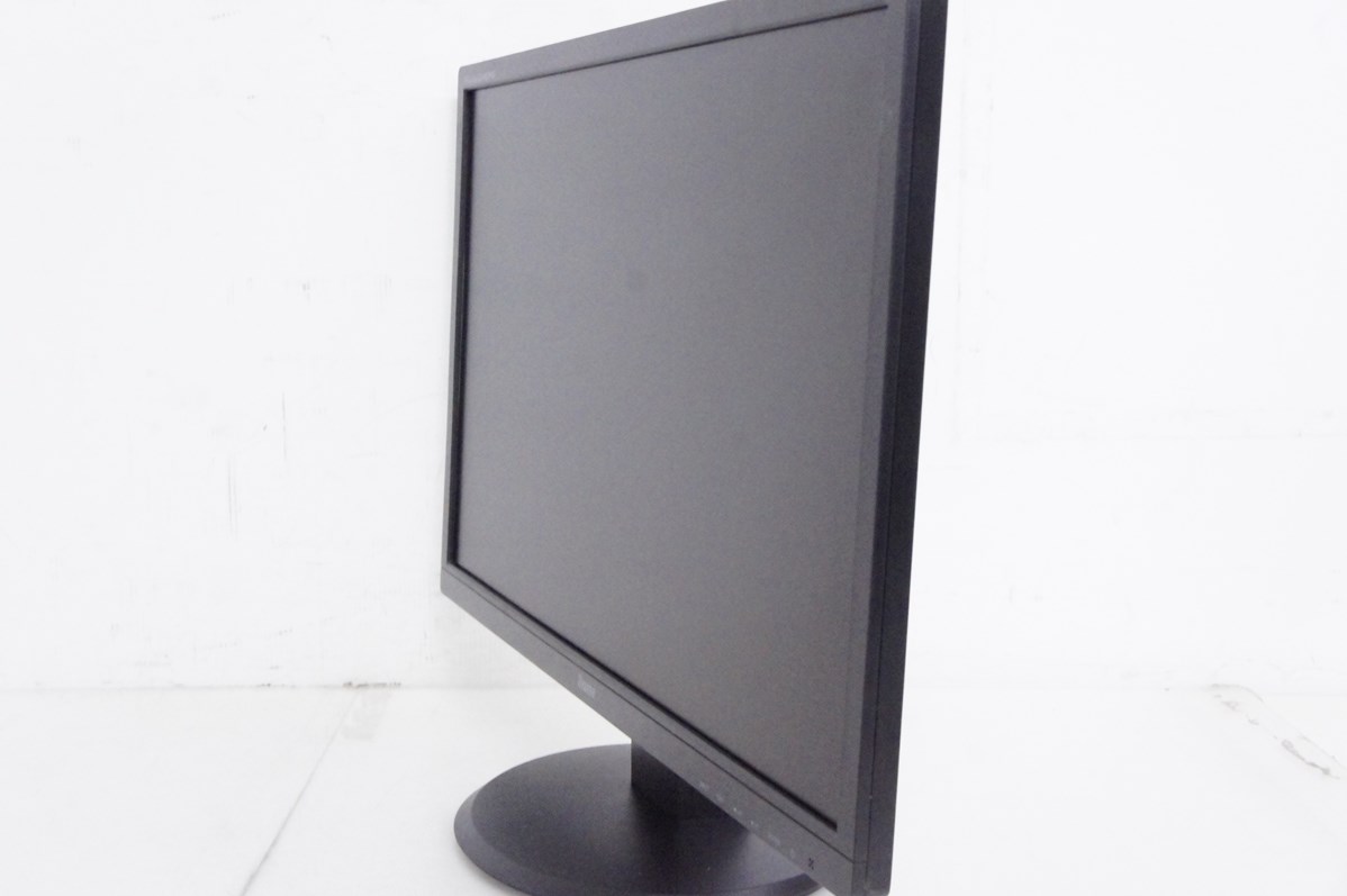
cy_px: 448
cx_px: 674
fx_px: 1739
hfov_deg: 42.4
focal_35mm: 46
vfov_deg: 28.9
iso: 6400
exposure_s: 1/50
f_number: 9
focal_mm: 31
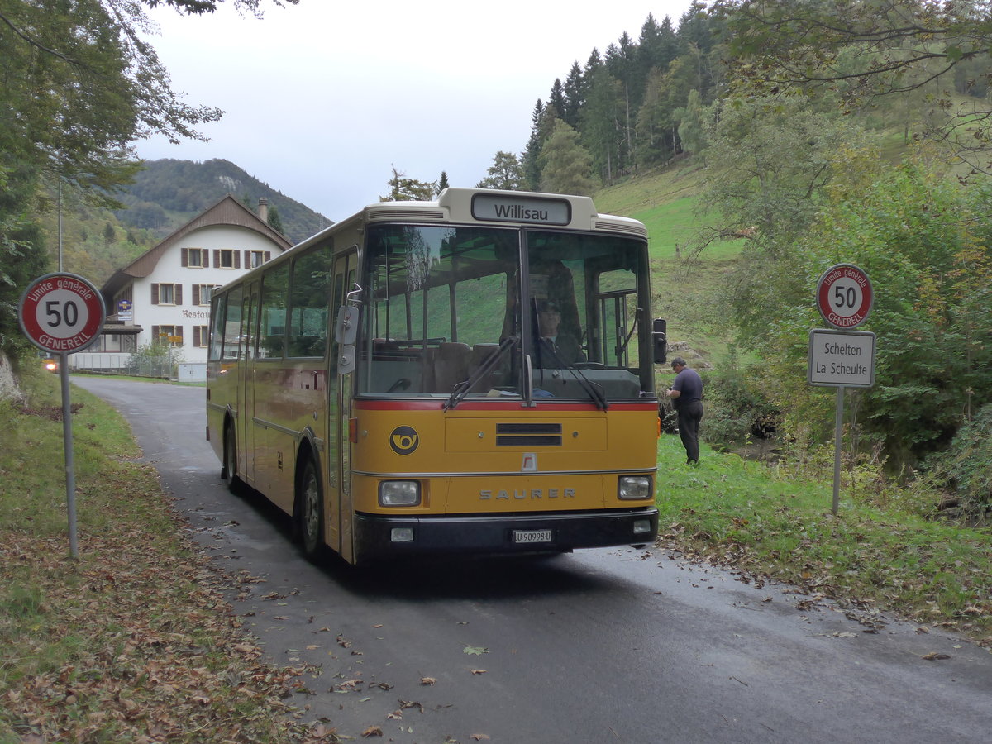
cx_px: 496
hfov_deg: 47.9
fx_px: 1118
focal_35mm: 39
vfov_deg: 36.8
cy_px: 372
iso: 160
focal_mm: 8
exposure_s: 1/320
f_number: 2.5
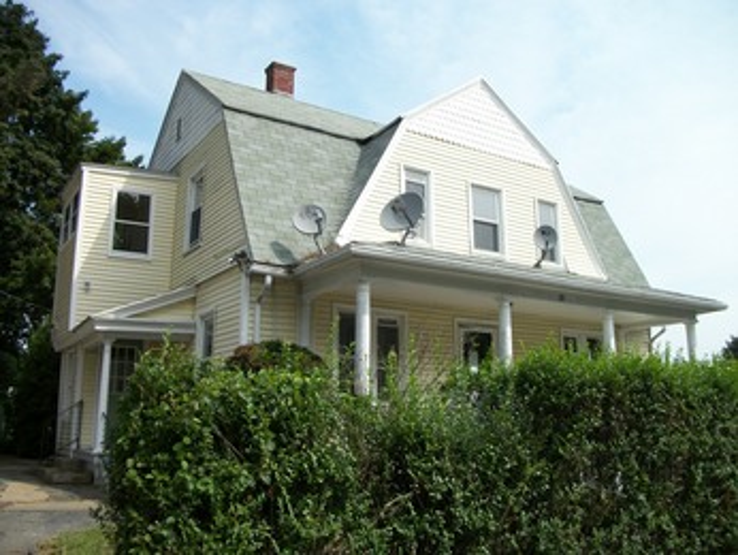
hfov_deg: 56.8
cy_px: 278
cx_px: 369
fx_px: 683
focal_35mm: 32
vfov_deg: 44.2
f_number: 2.9
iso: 80
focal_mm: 5.7
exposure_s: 1/1000
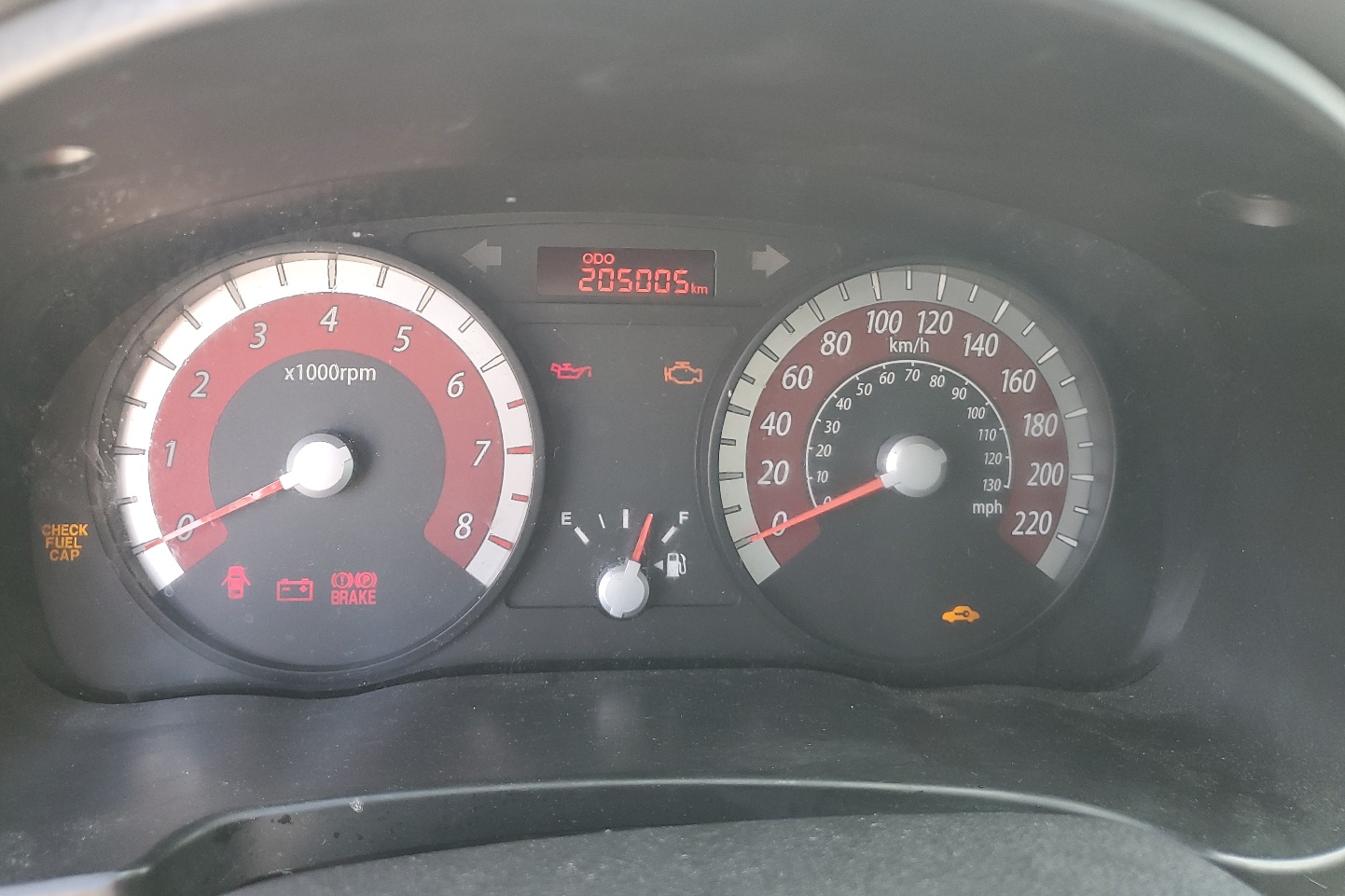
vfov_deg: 43.3
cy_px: 351
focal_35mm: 30
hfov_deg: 61.9
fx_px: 1121
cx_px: 627
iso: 78
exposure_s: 1/120
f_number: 1.5
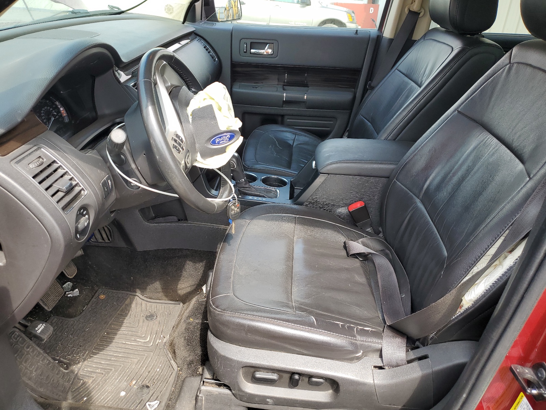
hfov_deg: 67.3
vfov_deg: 53.1
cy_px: 205
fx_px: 410
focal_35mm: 26
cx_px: 273
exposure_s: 1/417
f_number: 1.5
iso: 50
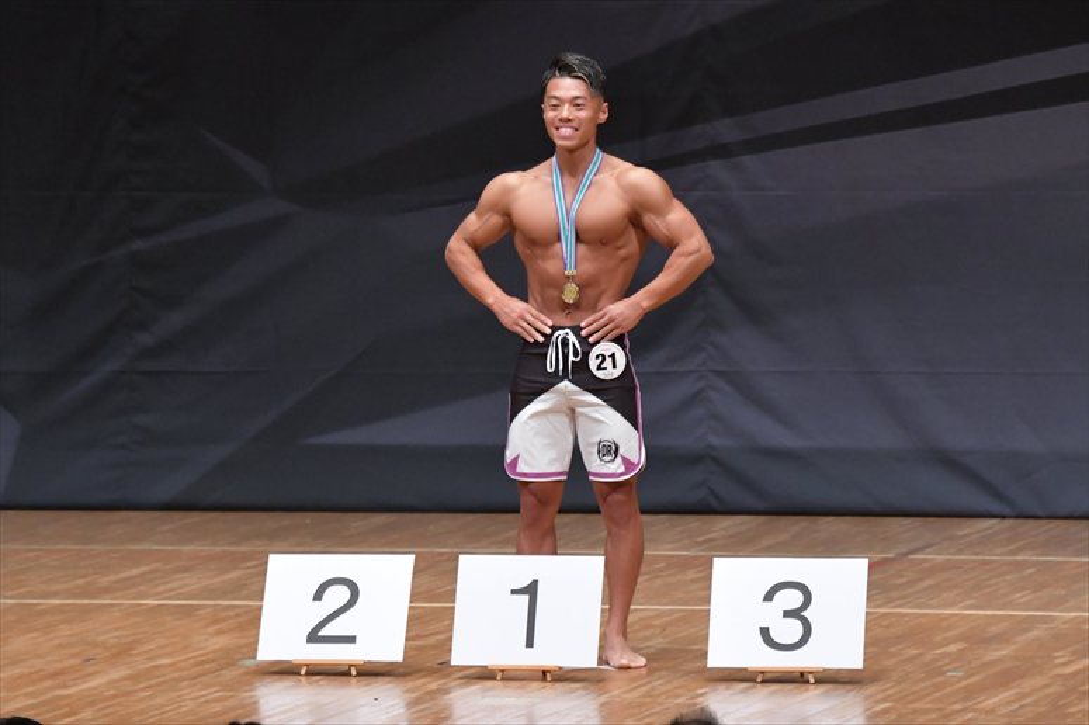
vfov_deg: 4.8
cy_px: 362
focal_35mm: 285
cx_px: 544
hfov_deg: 7.2
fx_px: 8617
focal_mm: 190
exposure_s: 1/400
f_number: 5.6
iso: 6400
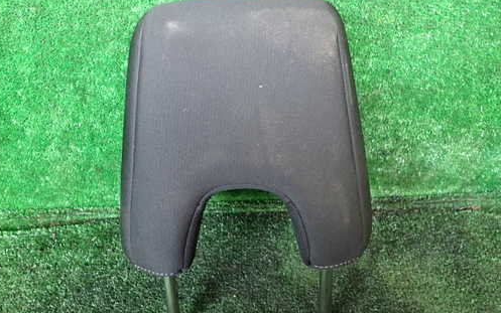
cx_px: 239
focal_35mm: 32
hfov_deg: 59.6
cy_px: 137
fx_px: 437
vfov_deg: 39.4
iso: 320
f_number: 2
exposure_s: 1/30
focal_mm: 4.5
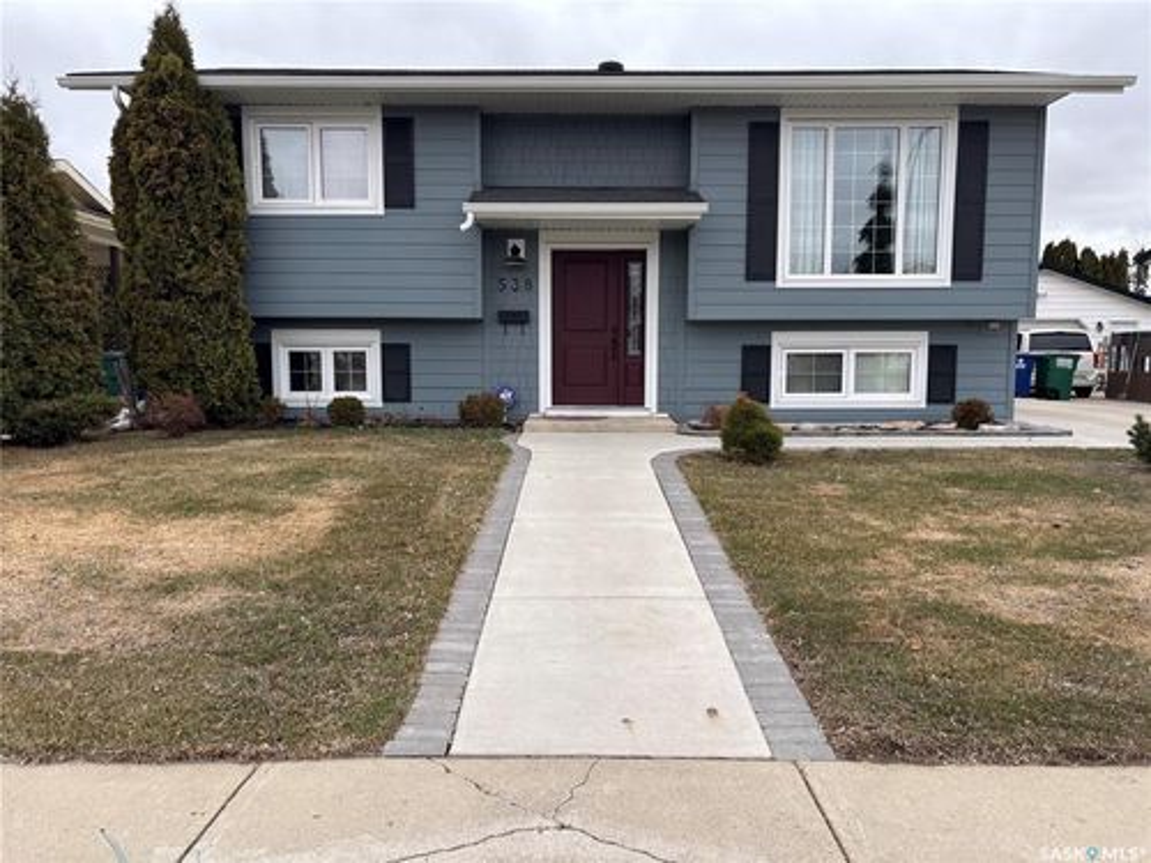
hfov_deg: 67.3
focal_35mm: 26
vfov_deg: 53.1
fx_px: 865
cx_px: 576
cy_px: 432
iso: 50
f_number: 1.6
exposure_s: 1/591
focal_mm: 5.96
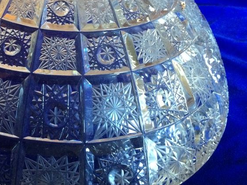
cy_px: 69
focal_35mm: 48
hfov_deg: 38.6
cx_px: 61
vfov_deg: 30.1
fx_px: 342
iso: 320
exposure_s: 1/15
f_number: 2.2
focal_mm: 4.12
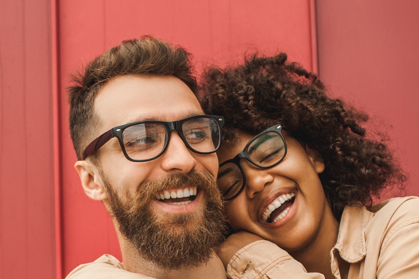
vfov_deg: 17.6
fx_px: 884
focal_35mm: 76
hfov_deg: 26.6
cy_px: 256
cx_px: 161
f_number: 5
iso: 640
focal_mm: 35
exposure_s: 1/1600
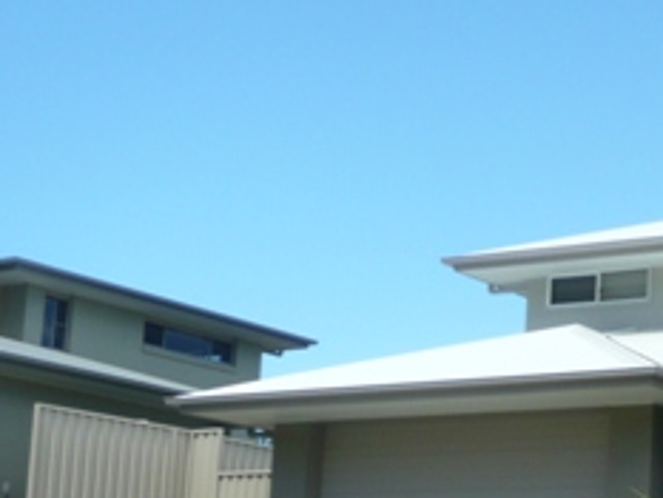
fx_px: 1686
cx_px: 905
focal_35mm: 88
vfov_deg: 16.5
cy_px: 492
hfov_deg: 20.1
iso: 100
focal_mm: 5.2
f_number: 3.5
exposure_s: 1/500
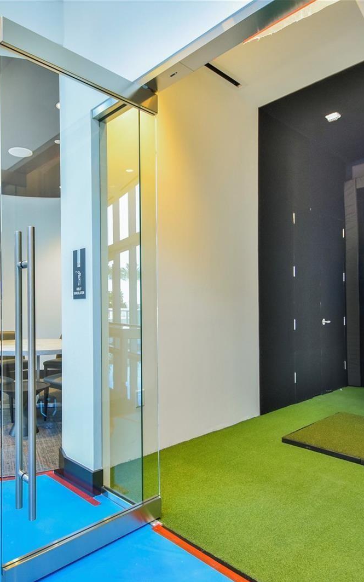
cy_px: 291
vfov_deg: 77.1
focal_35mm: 23
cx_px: 128
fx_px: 365
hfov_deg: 52.2
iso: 560
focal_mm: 10
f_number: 4.5
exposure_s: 1/15
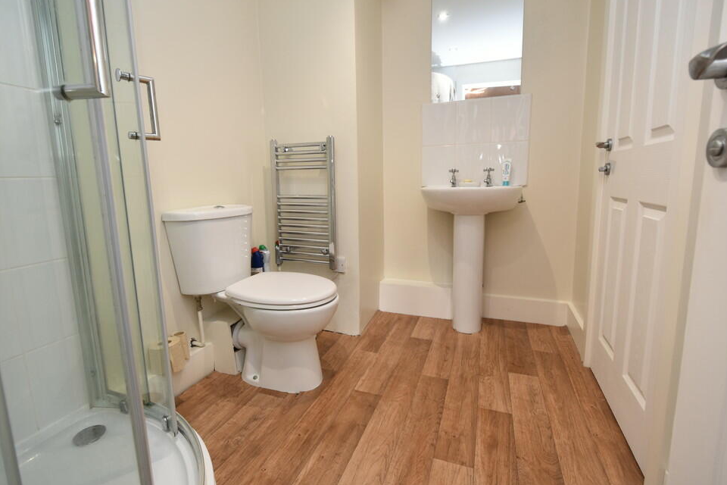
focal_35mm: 16
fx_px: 323
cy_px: 237
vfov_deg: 73.7
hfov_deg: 96.7
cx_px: 362
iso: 400
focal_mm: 10
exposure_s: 1/60
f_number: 4
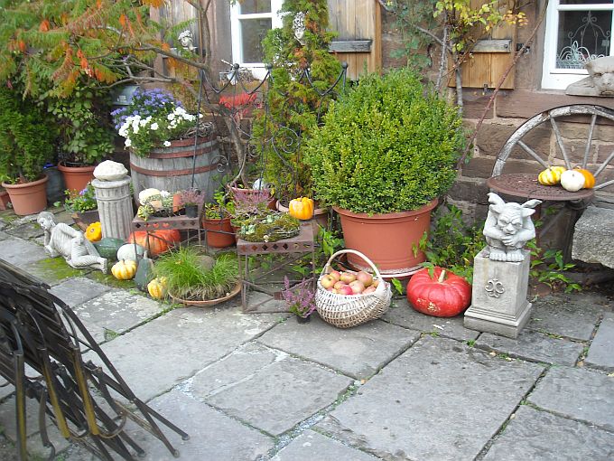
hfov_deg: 52.6
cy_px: 230
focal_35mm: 35
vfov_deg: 40.7
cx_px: 307
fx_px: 621
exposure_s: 1/15
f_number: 2.8
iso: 64
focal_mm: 5.7
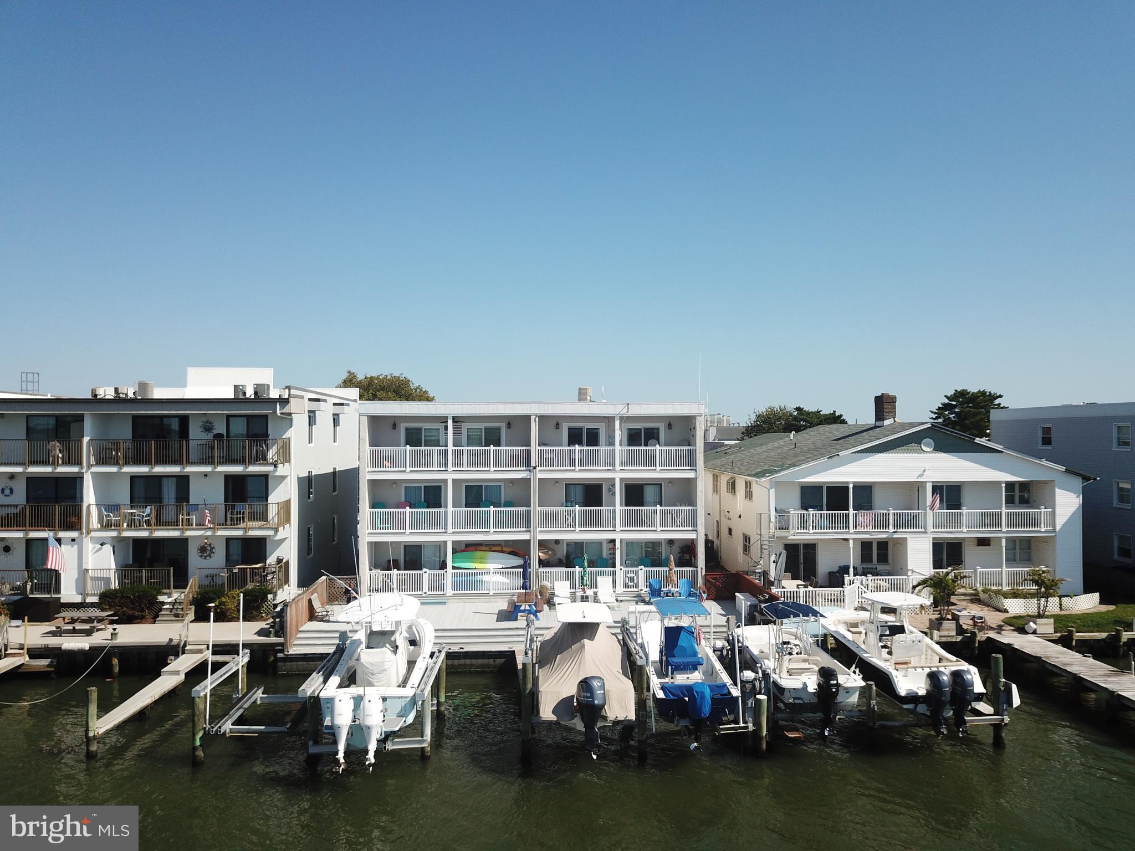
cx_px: 568
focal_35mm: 26
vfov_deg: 53.1
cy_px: 426
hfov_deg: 67.3
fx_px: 852
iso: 100
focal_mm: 4.73
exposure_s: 1/1764
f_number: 2.2
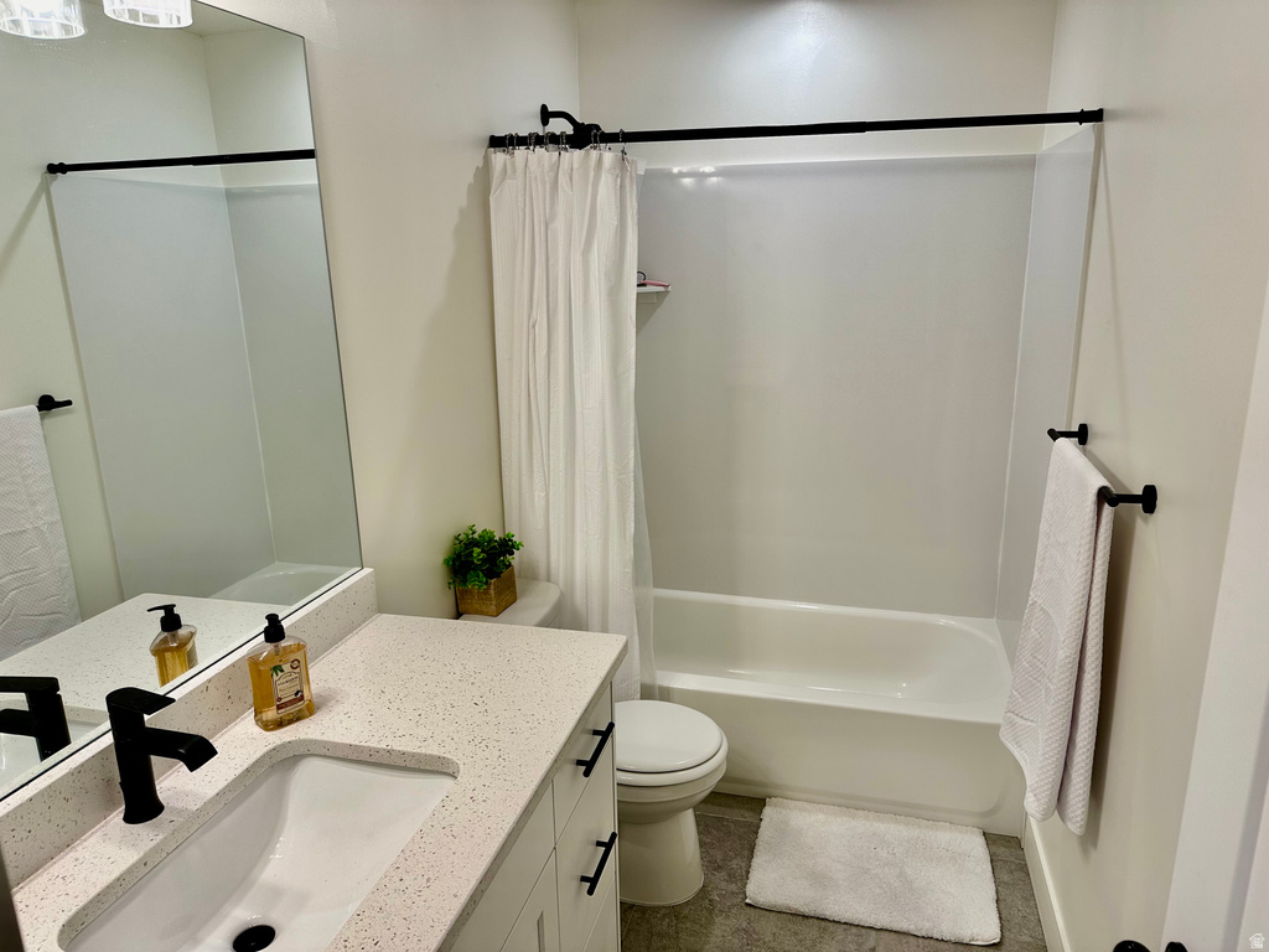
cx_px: 634
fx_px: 880
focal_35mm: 24
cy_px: 476
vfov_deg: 56.8
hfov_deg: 71.6
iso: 64
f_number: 1.78
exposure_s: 1/120
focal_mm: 6.86
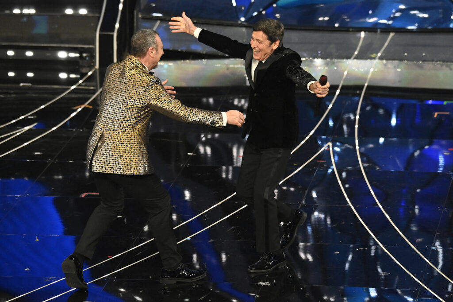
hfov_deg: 10.3
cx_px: 226
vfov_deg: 6.9
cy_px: 151
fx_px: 2516
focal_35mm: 200
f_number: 3.5
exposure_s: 1/500
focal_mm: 200
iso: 4000
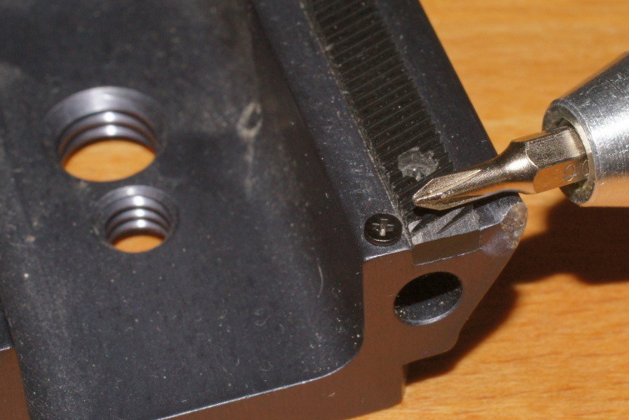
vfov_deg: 12.6
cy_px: 227
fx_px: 1904
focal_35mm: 109
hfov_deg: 18.7
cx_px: 404
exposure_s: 1/80
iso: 800
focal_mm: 50
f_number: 18
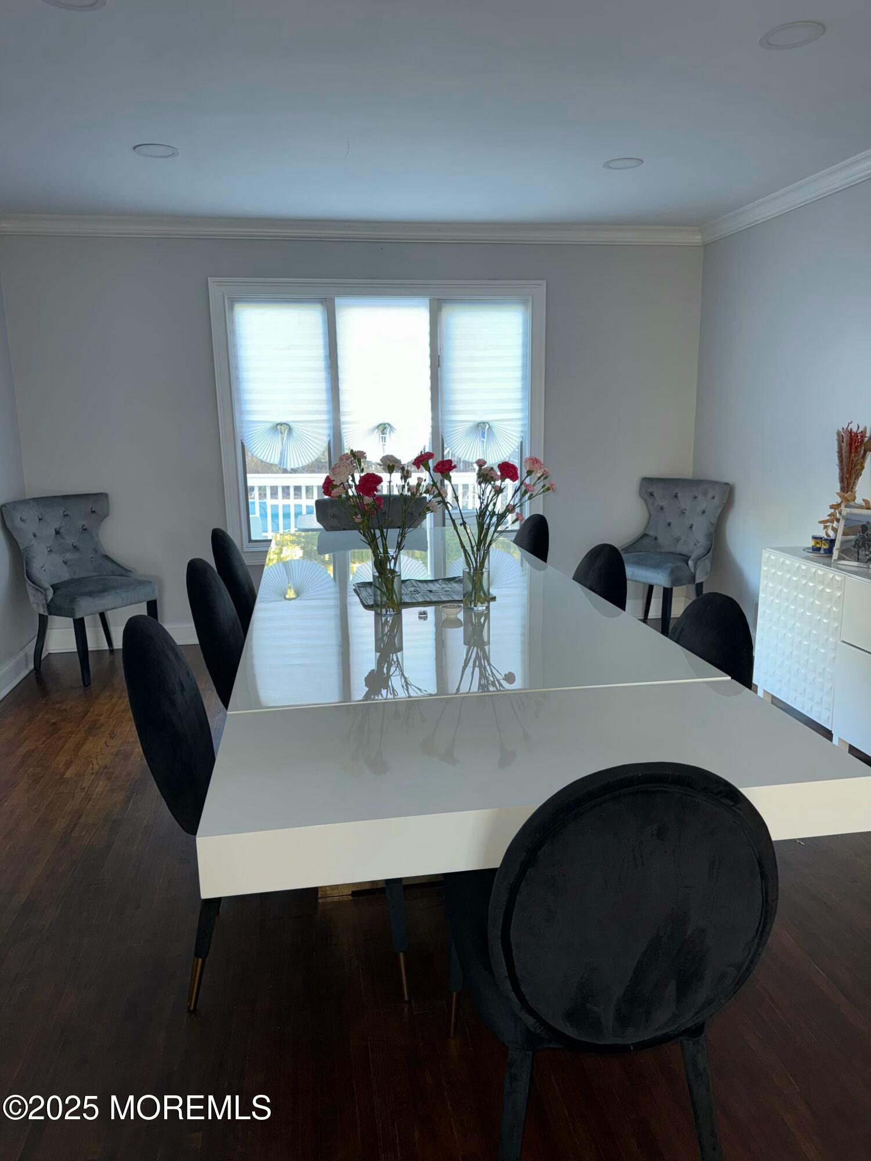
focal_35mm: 24
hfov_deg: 56.8
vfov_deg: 71.6
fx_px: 805
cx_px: 436
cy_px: 580
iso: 80
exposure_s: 1/17
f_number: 1.78
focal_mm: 6.76
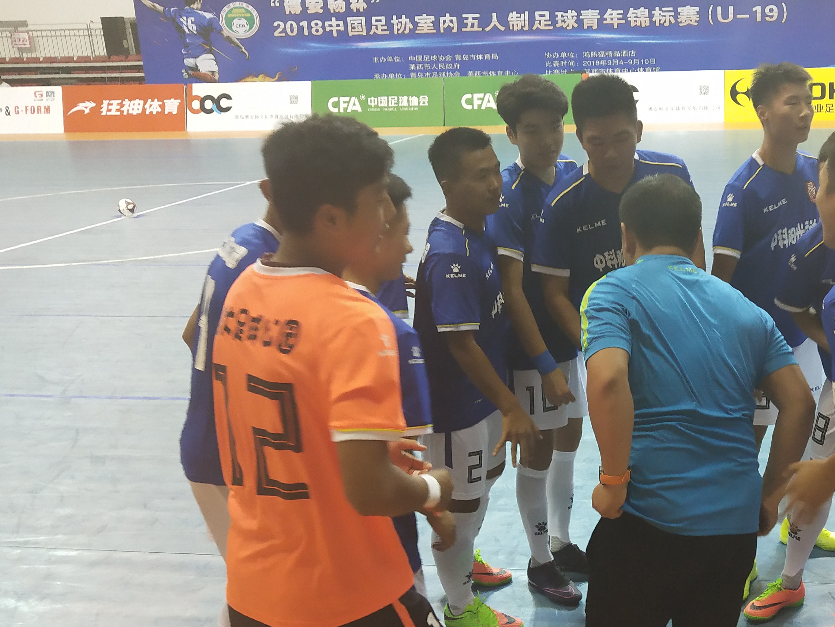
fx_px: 1279
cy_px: 349
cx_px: 645
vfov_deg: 27.5
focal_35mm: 53
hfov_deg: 35.2
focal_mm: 3.95
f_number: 1.8
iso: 116
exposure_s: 1/100
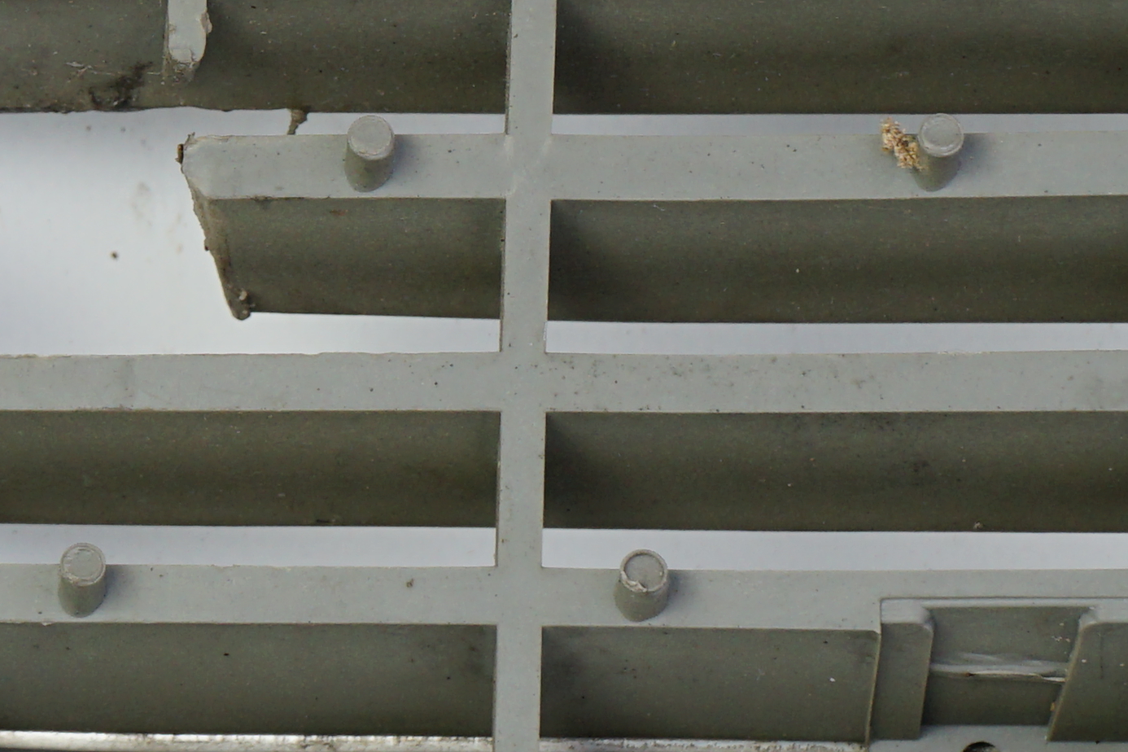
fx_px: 9493
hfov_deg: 6.8
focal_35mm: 303
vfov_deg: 4.5
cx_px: 153
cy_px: 155
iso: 200
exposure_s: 1/160
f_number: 8
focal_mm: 70
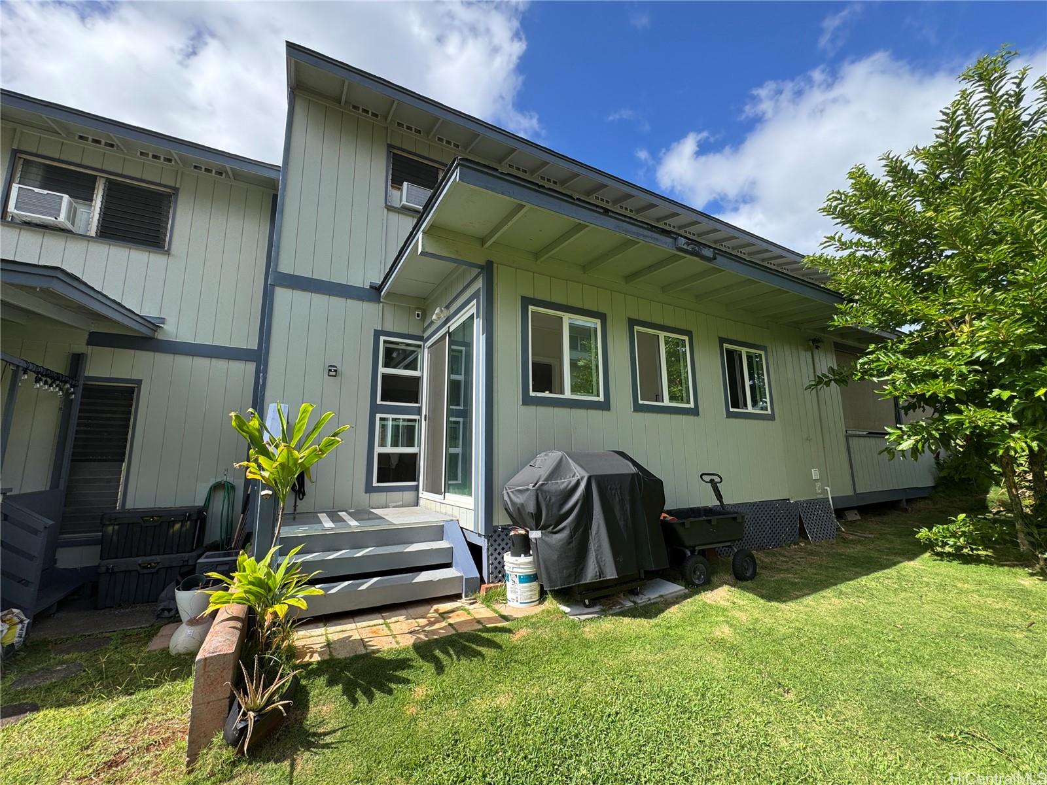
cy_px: 392
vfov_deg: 85.7
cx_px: 524
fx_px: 423
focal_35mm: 14
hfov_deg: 102.1
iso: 40
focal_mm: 2.22
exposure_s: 1/831
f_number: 2.2
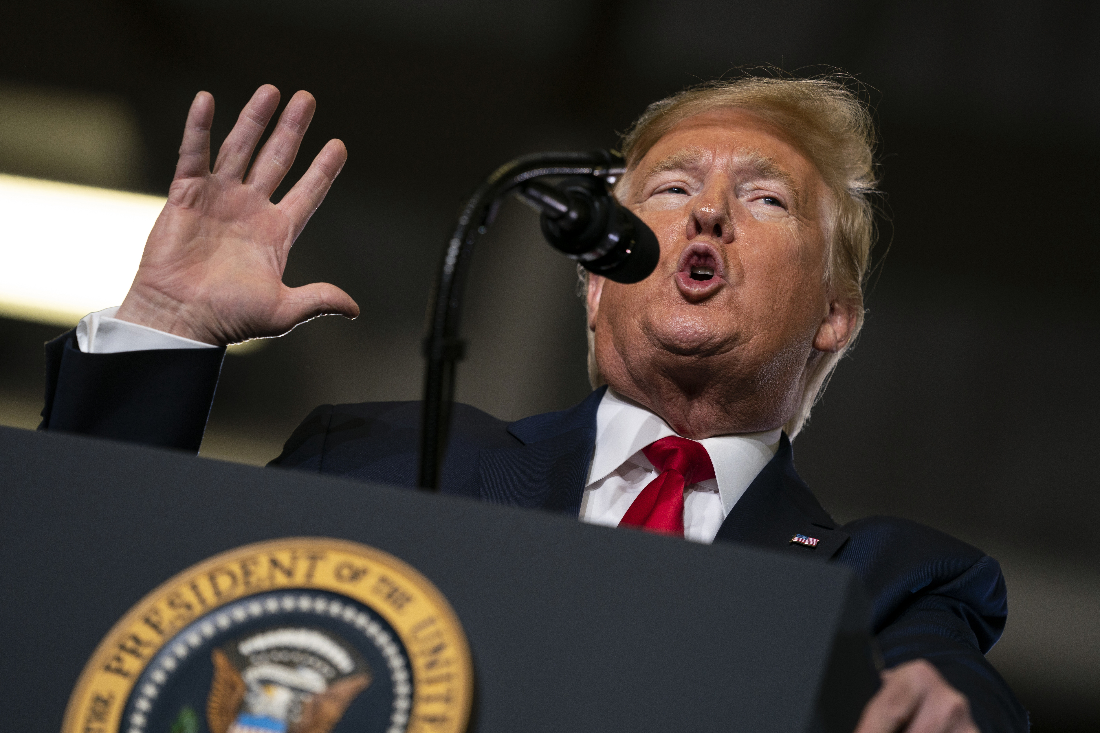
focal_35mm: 200
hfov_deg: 10.3
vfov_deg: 6.9
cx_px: 550
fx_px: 6111
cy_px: 366
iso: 800
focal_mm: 200
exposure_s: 1/1250
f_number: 3.2
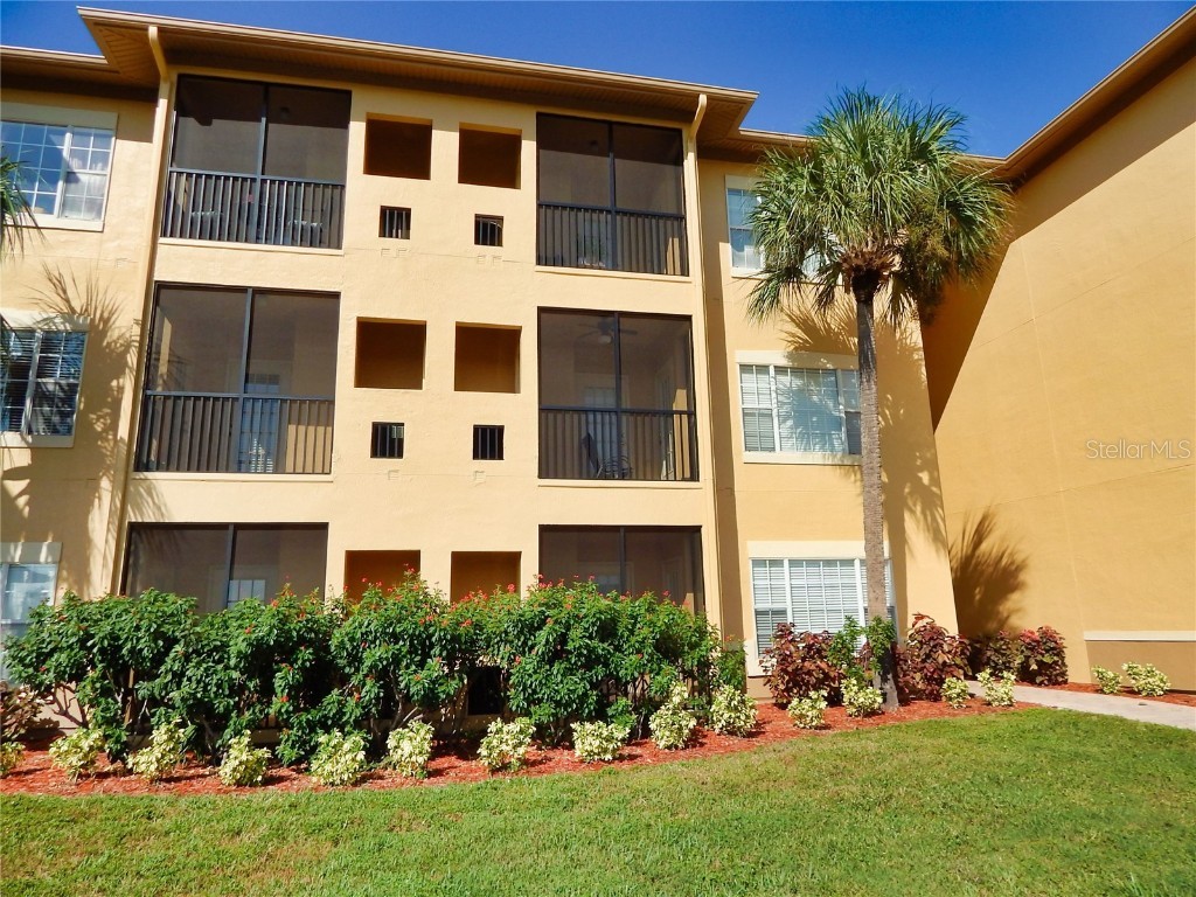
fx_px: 795
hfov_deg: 73.9
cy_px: 448
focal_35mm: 23
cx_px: 598
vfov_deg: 58.9
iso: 125
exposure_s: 1/800
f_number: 6
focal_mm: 4
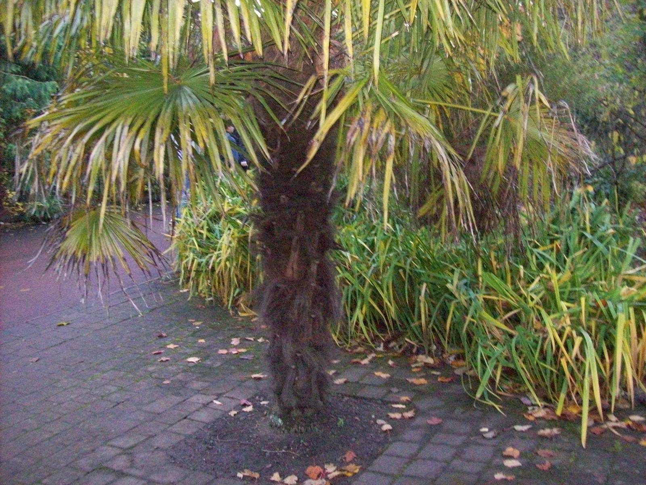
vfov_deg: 39.7
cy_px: 242
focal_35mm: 36
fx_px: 672
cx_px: 323
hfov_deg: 51.4
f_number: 2.7
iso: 800
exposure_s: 1/128
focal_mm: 6
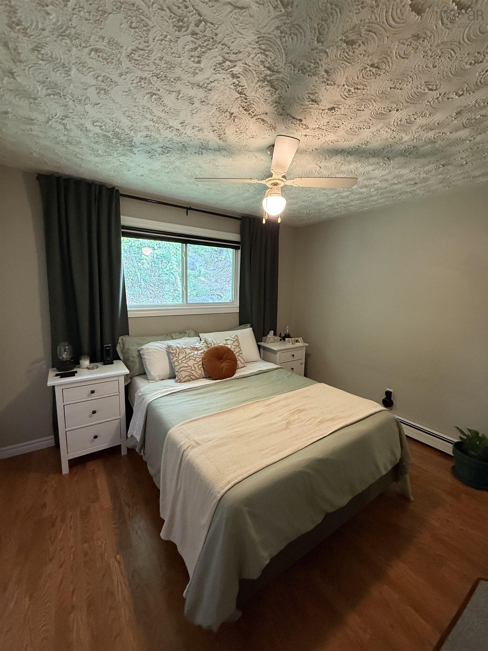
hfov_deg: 85.7
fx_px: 263
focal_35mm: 14
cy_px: 326
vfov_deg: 102.1
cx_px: 244
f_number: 2.2
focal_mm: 2.22
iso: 400
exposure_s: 1/60
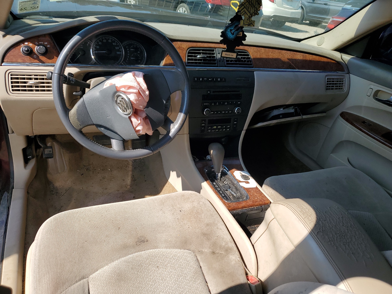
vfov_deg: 53.1
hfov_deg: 67.3
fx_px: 294
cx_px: 196
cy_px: 147
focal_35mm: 26
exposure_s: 1/2000
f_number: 1.5
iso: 50
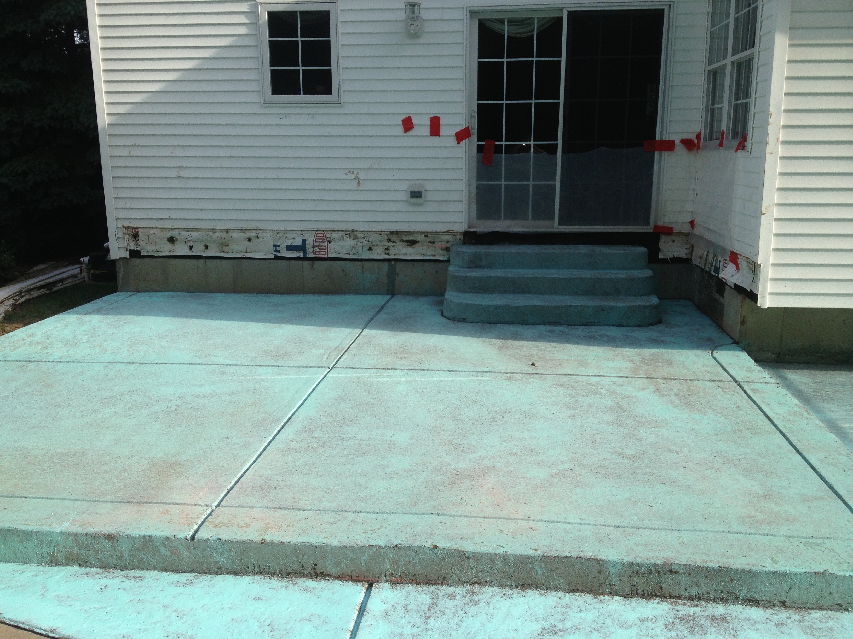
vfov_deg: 40.7
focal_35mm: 35
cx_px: 426
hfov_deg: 52.6
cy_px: 320
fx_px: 862
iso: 50
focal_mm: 4.28
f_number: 2.4
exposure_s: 1/913
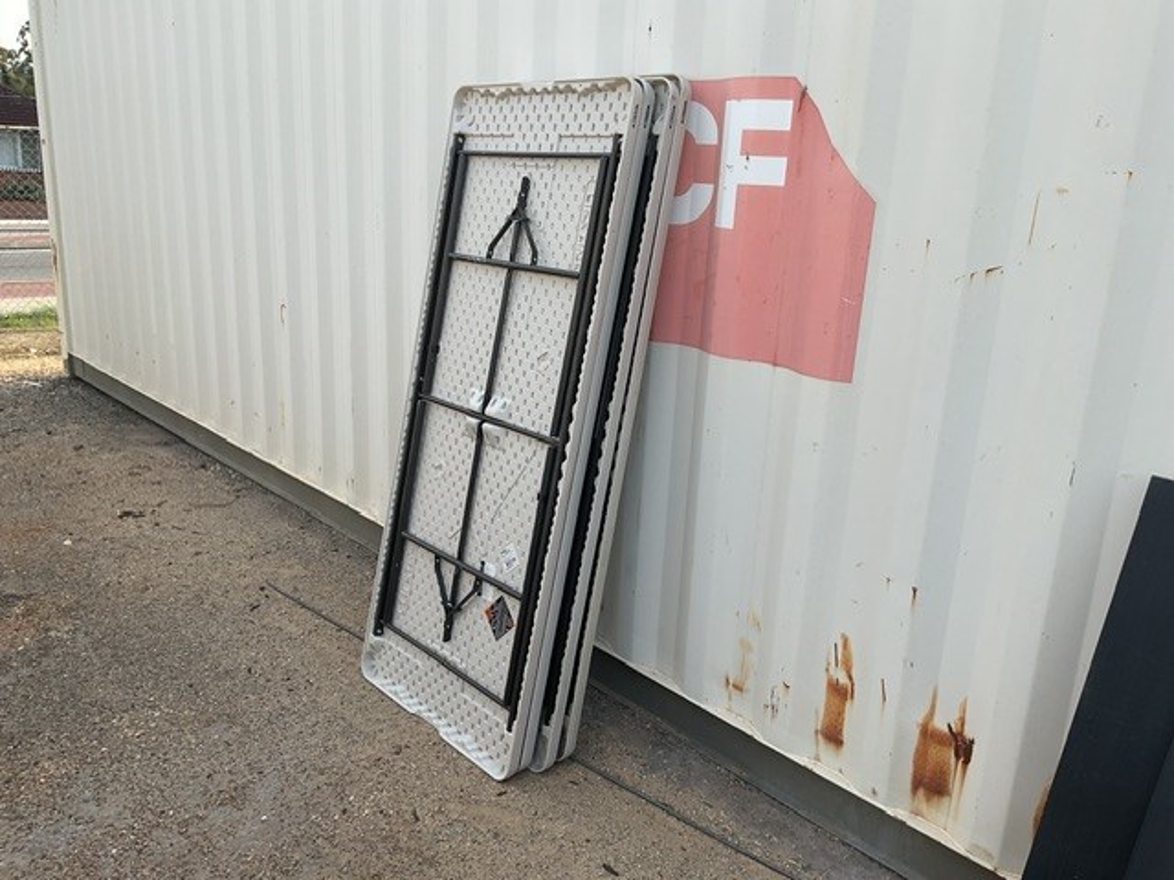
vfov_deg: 48.2
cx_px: 587
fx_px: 984
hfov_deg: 61.7
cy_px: 440
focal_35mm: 29
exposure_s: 1/380
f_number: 1.8
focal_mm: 3
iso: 16
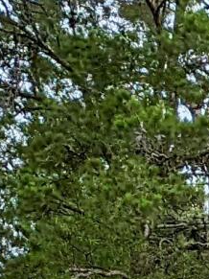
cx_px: 679
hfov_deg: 5.5
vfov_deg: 6.7
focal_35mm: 248
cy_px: 1020
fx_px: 1998
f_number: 1.85
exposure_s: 1/1508
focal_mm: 6.81
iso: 41
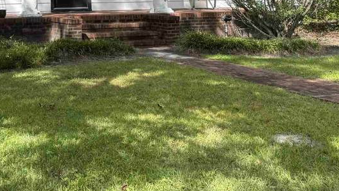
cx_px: 57
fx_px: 566
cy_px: -47
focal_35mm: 63
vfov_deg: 18.0
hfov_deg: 32.2
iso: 80
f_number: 1.78
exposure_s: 1/1456
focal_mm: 6.76
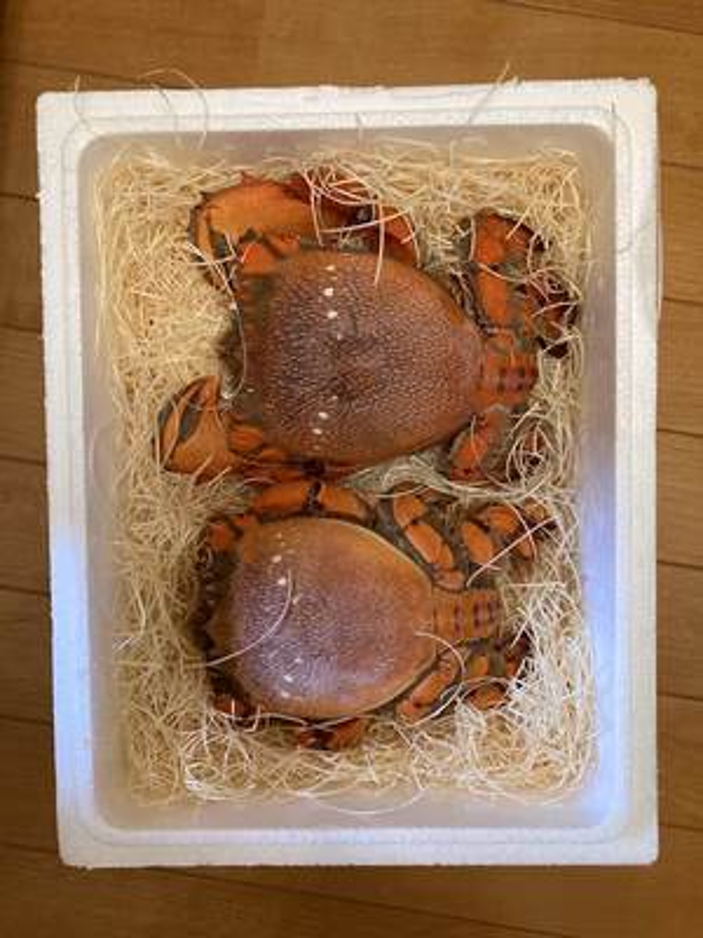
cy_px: 469
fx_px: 758
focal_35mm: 28
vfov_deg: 63.4
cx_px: 352
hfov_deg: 49.7
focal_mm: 3.99
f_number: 1.8
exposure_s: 1/60
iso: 320
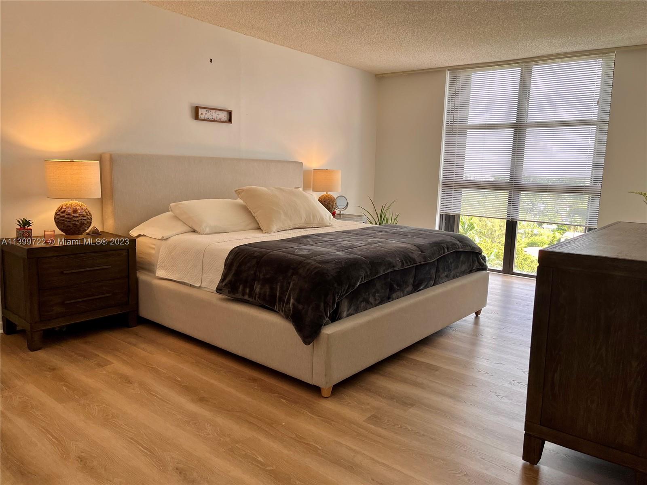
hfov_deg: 67.3
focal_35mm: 26
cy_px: 242
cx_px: 324
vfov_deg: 53.1
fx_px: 486
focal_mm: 5.1
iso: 80
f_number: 1.6
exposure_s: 1/121
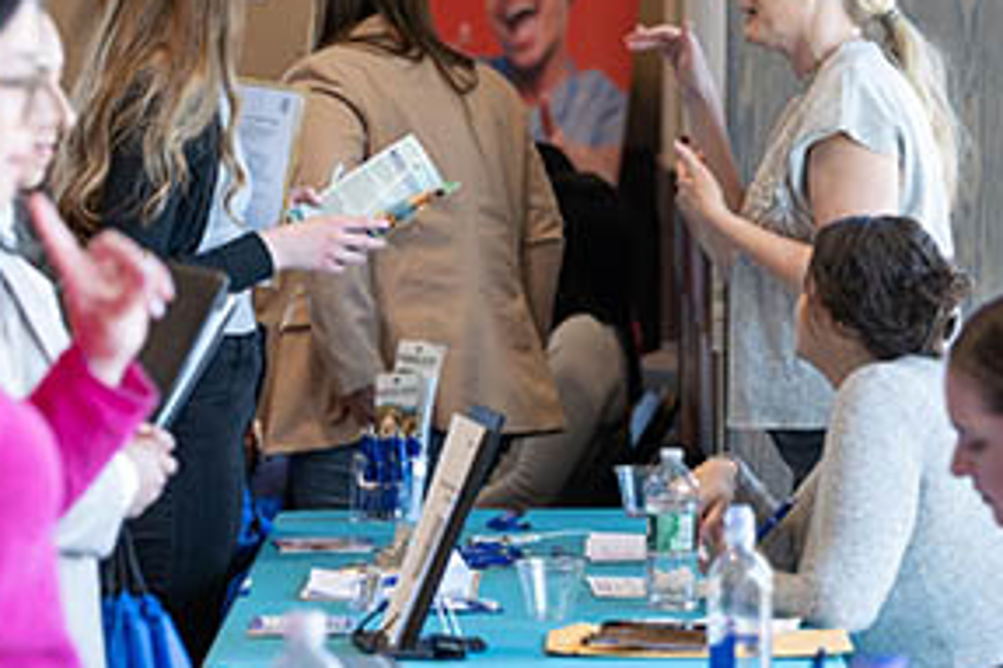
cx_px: 503
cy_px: 208
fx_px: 5012
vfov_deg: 7.6
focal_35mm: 180
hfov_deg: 11.4
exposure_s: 1/250
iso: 1000
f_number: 4
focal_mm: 120
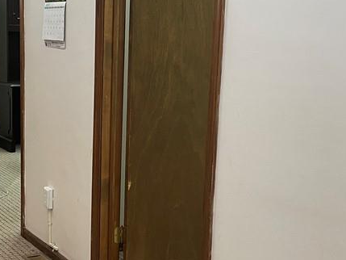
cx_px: 78
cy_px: 147
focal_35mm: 62
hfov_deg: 30.6
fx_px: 620
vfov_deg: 23.6
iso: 100
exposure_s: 1/60
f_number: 1.6
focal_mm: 4.2
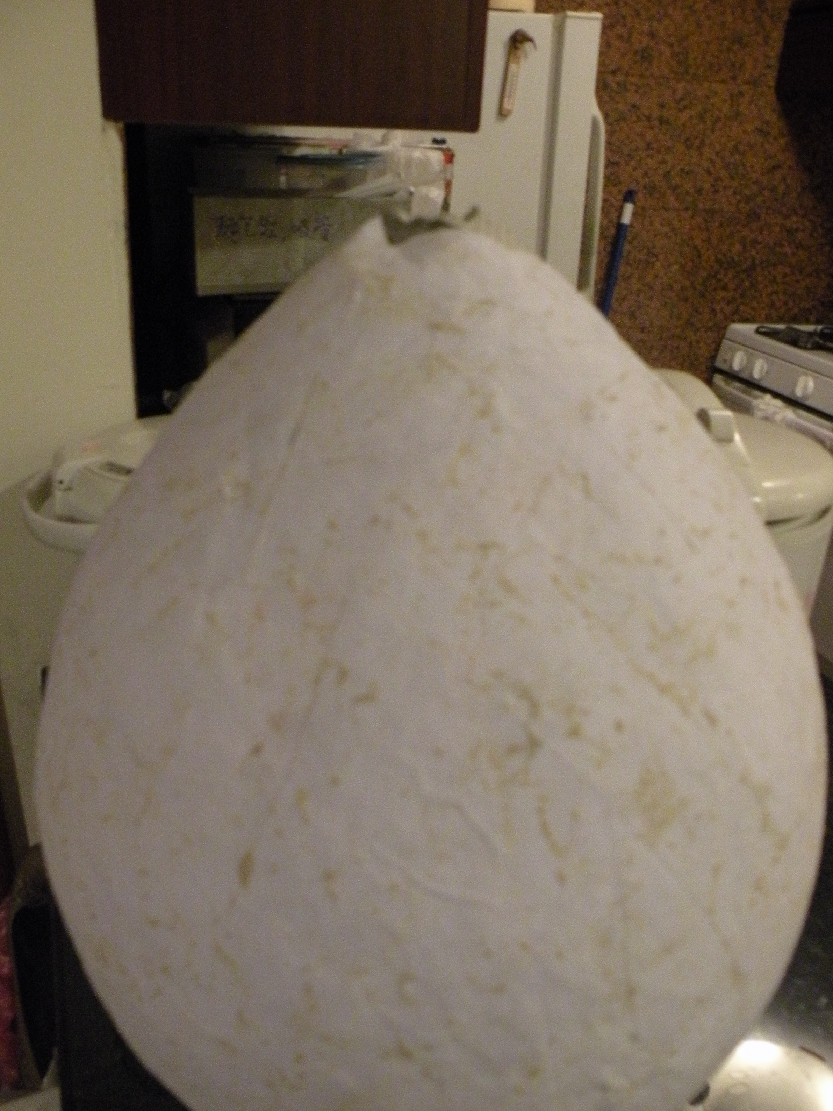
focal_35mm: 31
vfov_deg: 58.2
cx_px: 385
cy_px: 628
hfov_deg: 45.4
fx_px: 995
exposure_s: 1/24.6
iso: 400
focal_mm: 4.7
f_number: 2.8
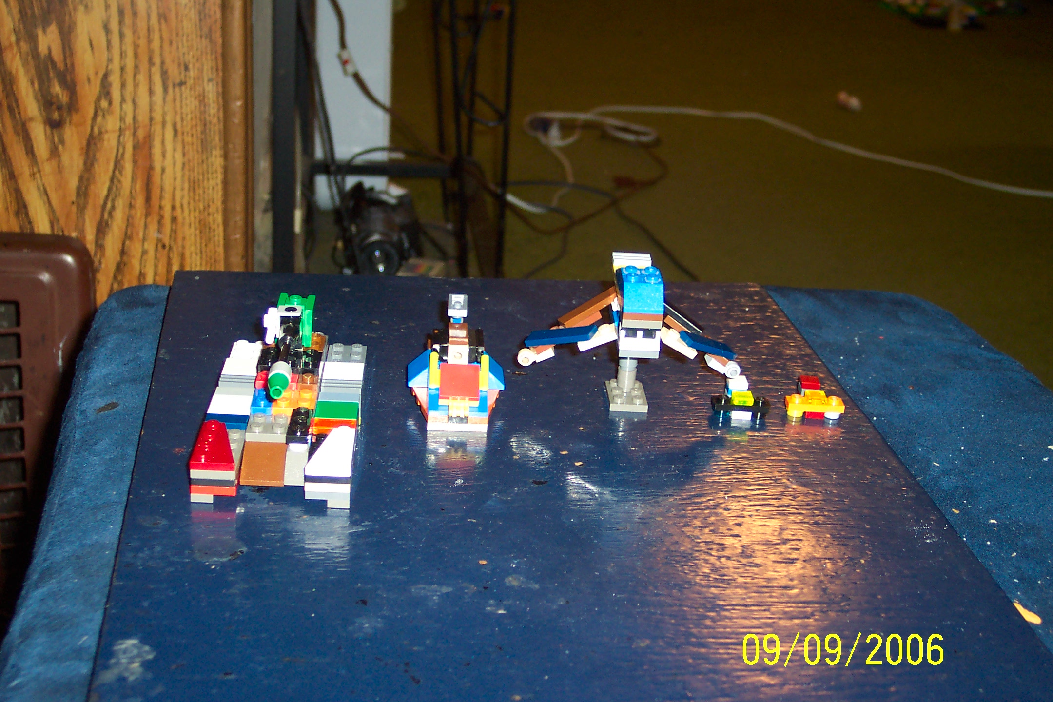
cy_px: 351
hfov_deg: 38.9
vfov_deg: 26.5
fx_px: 1492
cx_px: 526
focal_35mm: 51
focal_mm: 10.7
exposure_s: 1/45
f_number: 3.4
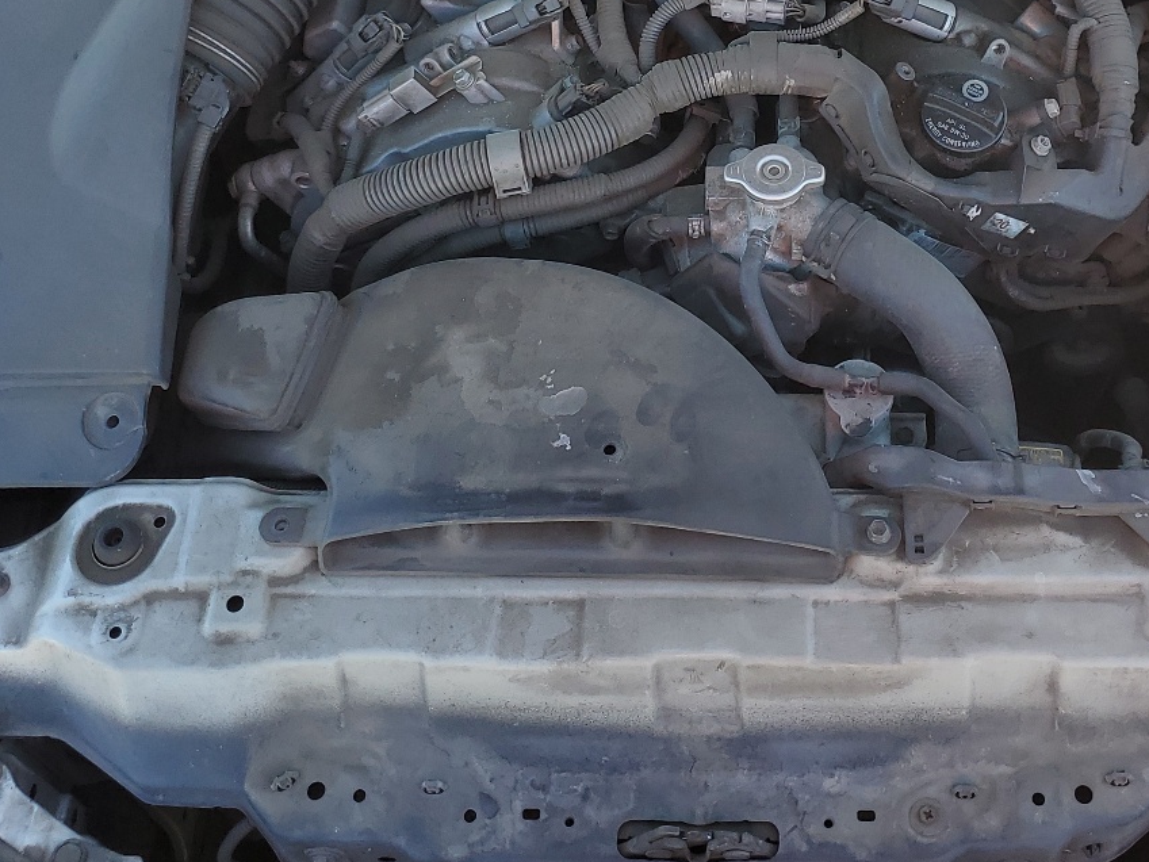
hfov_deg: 38.7
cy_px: 57
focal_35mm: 49
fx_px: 1627
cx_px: 713
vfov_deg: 28.3
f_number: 1.5
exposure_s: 1/500
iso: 50
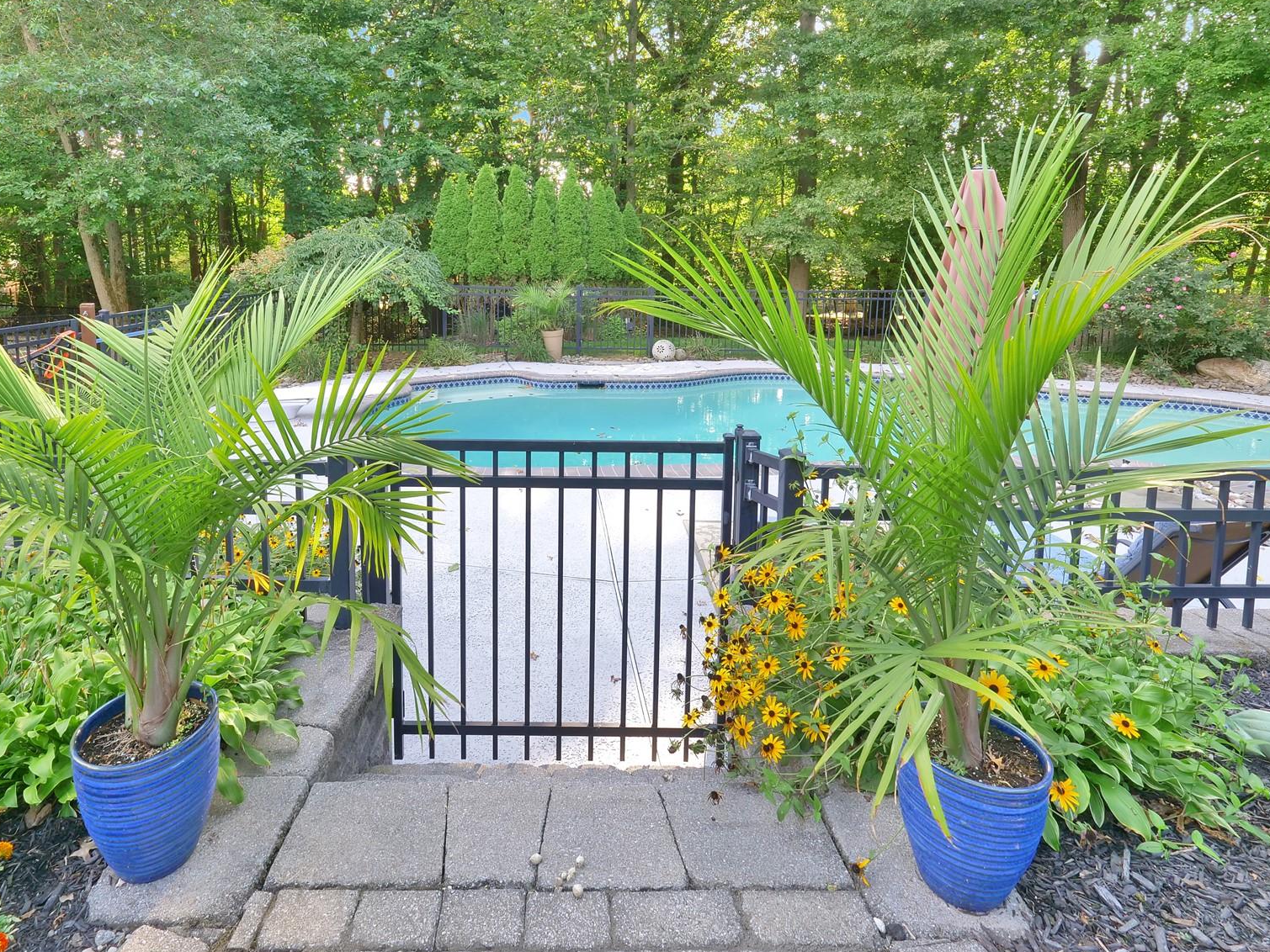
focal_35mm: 19
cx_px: 553
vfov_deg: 67.3
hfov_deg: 84.2
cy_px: 338
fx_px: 697
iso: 100
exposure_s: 1/13
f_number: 8
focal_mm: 7
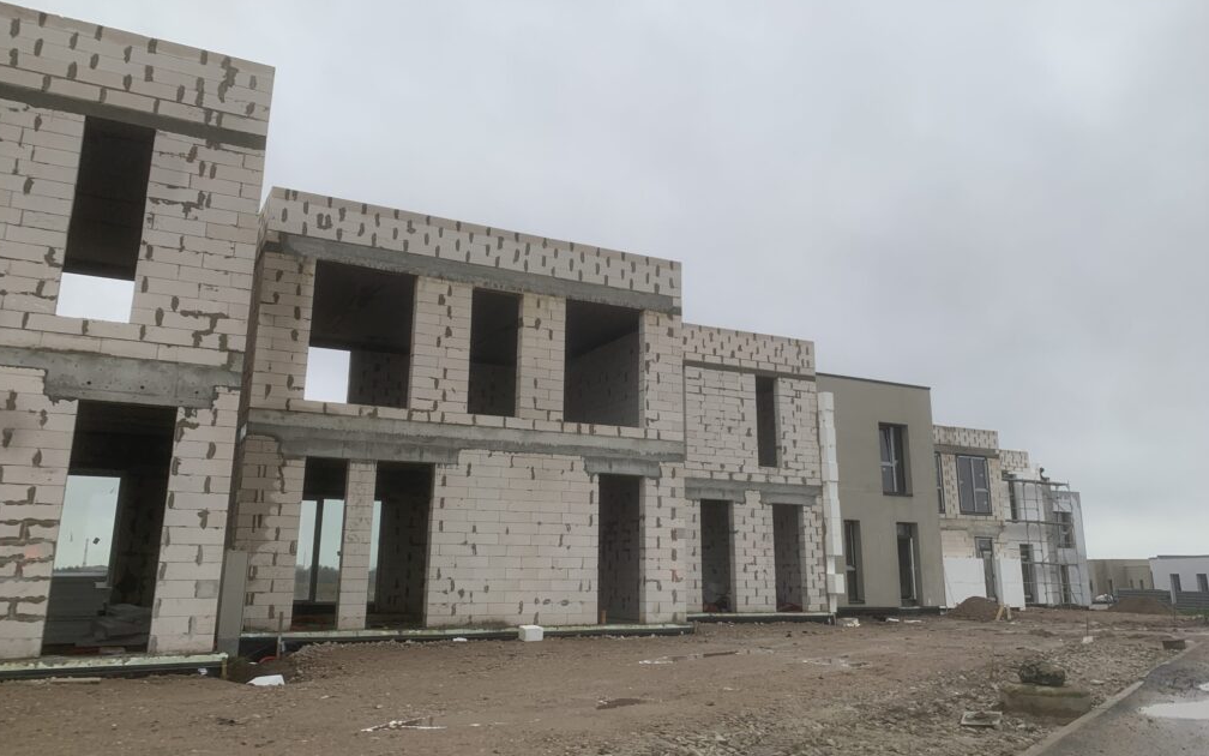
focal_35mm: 28
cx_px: 601
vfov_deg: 44.5
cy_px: 353
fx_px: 923
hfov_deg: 66.5
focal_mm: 4.25
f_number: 1.8
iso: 25
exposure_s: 1/204
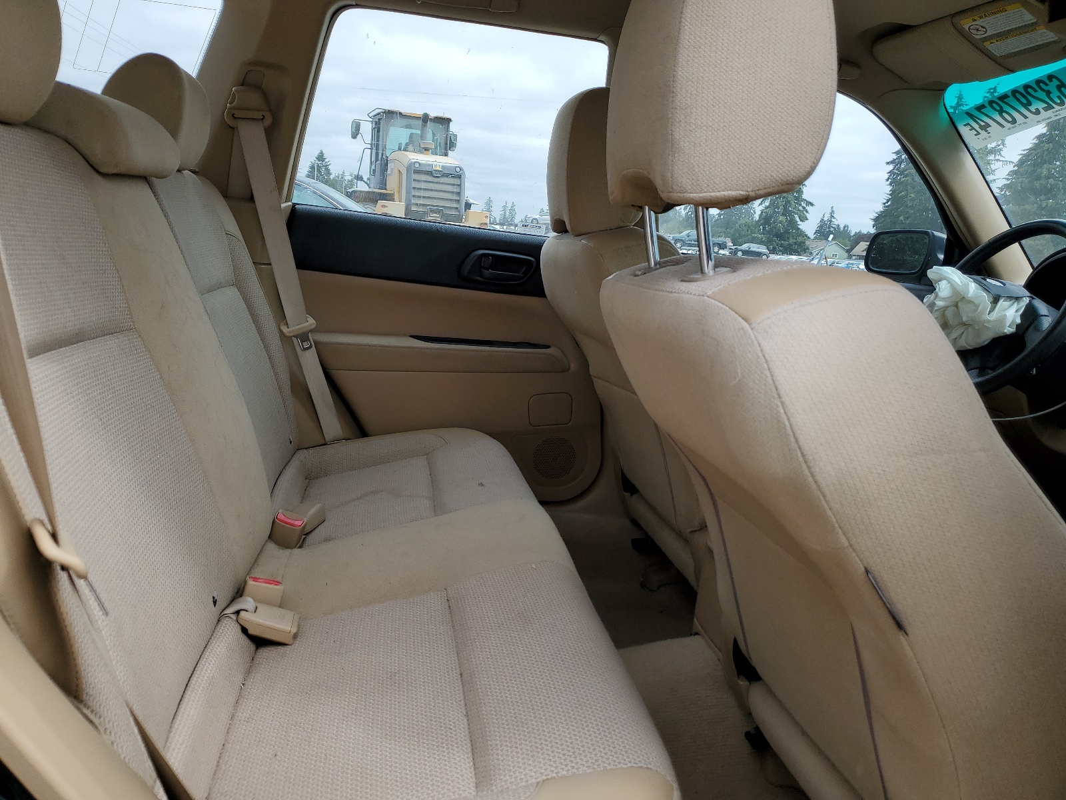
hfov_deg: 67.3
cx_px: 533
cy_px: 400
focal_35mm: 26
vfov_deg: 53.1
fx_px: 801
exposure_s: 1/1667
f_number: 1.5
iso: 50
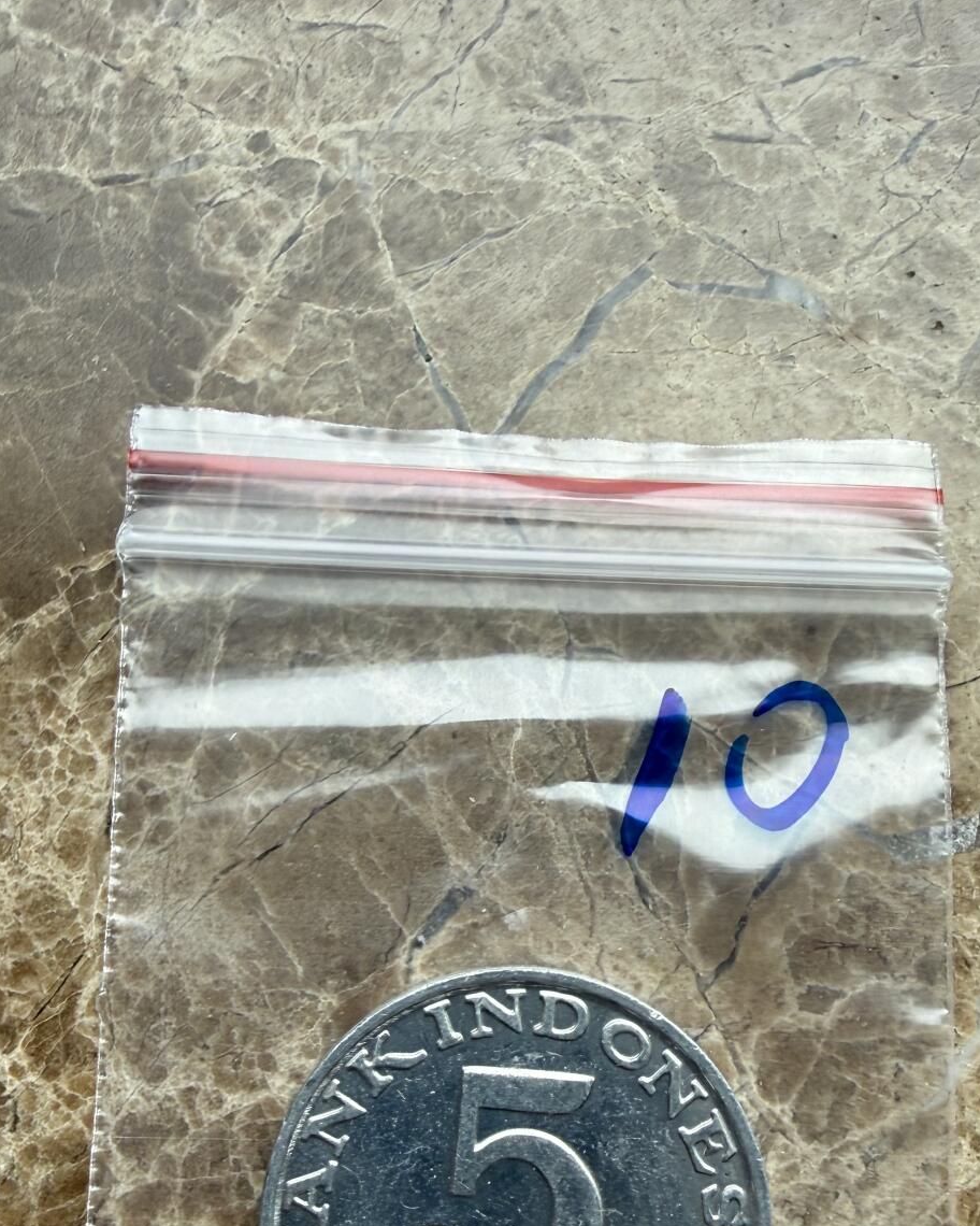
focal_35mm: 37
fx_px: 1341
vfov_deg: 47.4
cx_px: 498
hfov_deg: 40.1
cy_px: 909
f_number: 2.2
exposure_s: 1/99
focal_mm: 2.22
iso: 50
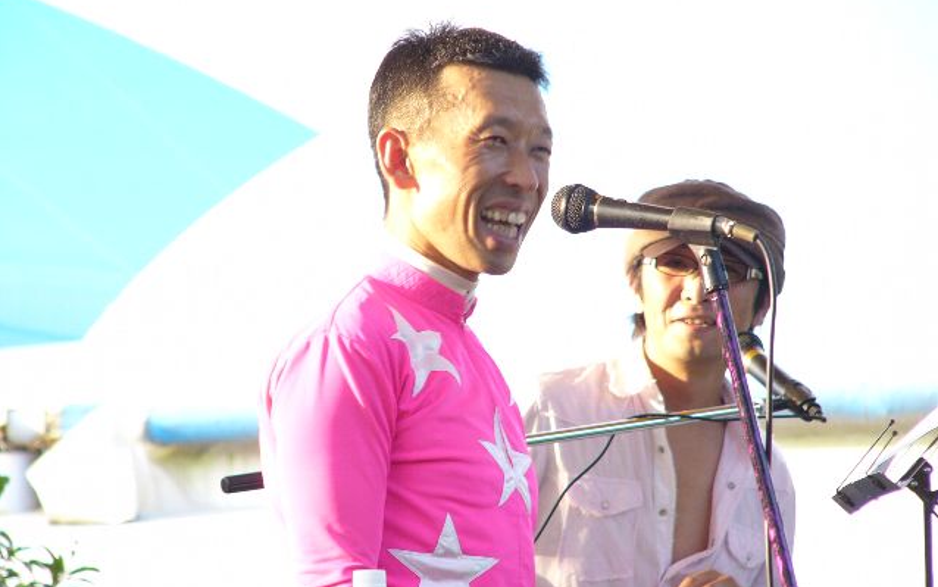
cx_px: 469
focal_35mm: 301
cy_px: 312
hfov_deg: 7.0
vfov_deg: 4.4
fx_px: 7696
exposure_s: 1/60
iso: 50
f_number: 4
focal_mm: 47.1
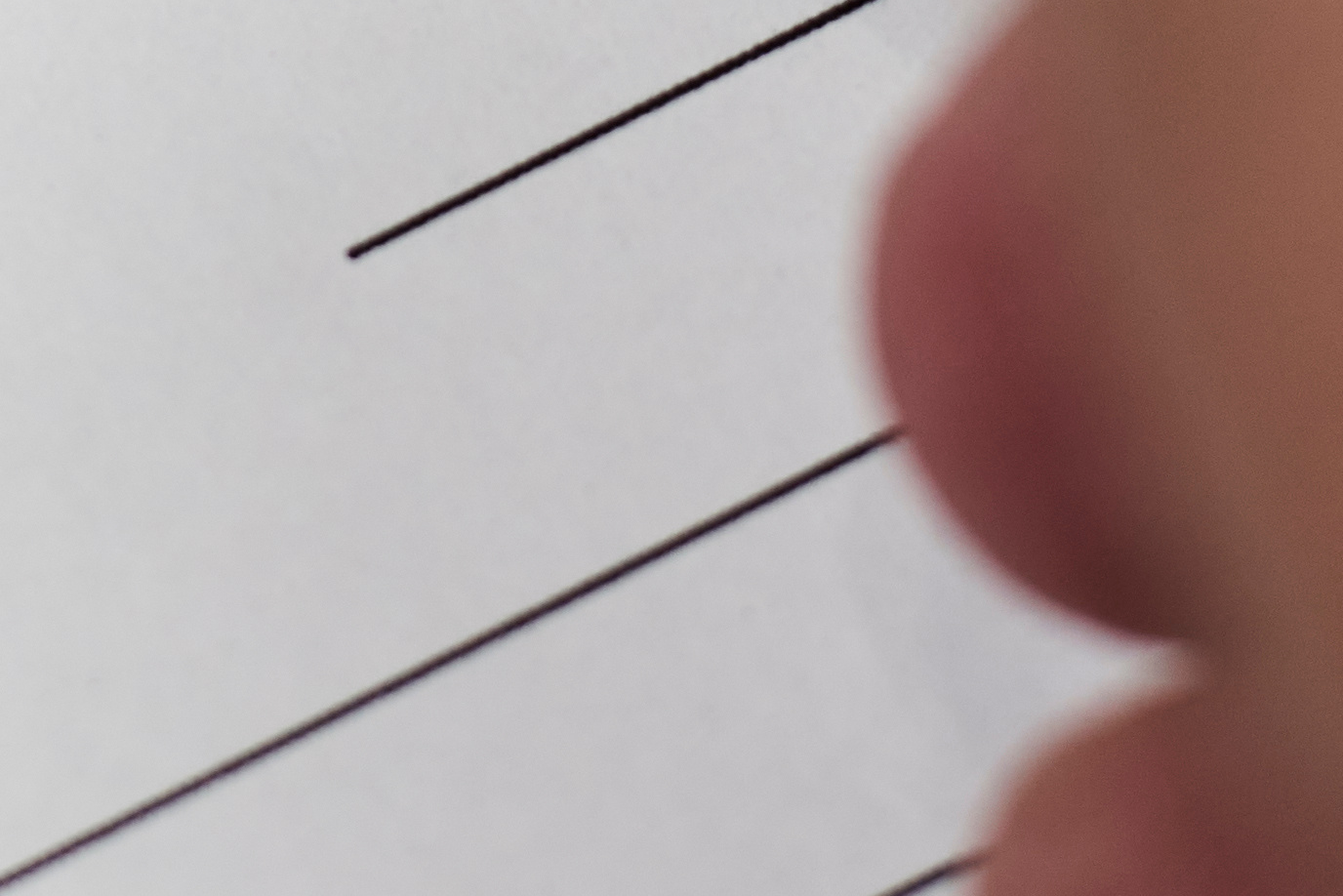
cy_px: -442
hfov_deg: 7.1
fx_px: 10783
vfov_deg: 4.7
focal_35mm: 289
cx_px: 78
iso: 320
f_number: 3.5
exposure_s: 1/125
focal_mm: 50
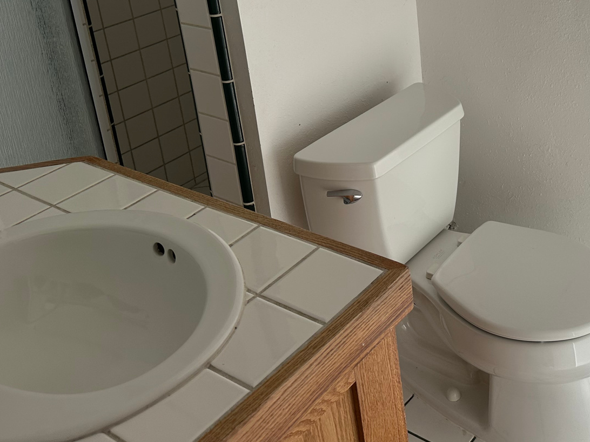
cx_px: 435
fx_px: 767
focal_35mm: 45
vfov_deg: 30.6
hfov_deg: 41.0
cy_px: 35
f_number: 1.78
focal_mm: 6.86
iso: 80
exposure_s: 1/406
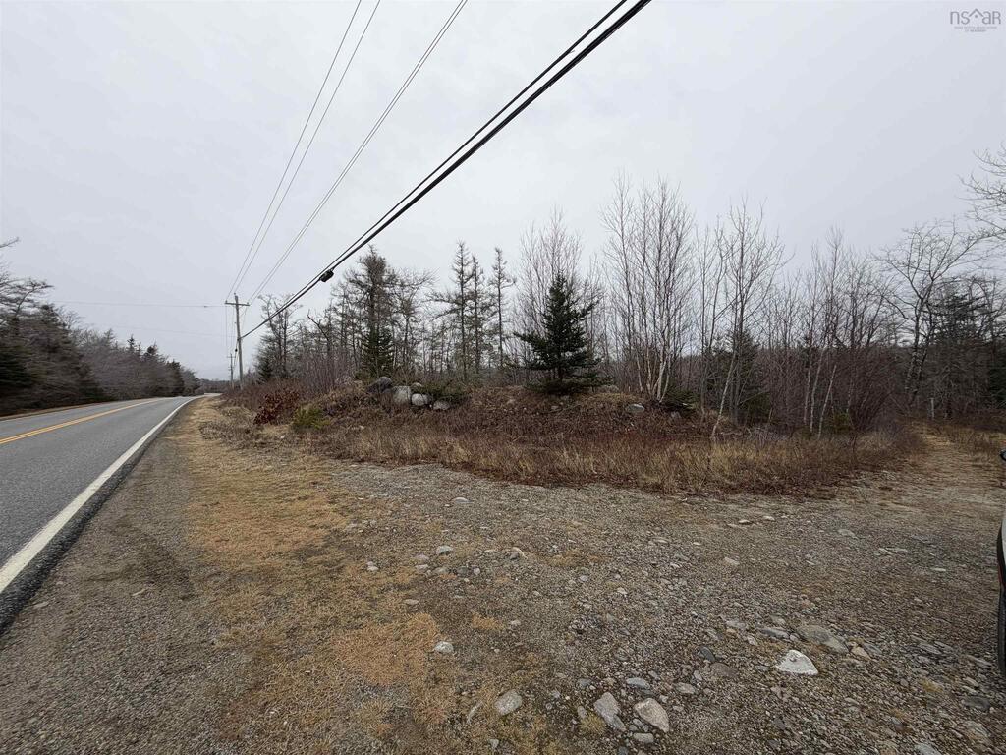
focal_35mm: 14
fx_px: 407
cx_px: 503
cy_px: 378
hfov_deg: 102.1
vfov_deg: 85.7
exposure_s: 1/386
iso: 50
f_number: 2.2
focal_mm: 2.22
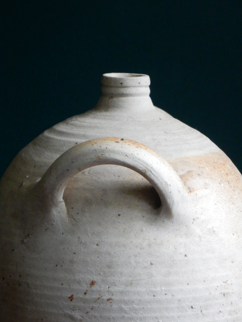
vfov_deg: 8.6
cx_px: 121
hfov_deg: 6.5
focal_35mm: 229
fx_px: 2135
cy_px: 161
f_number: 6.3
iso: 800
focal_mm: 40.9
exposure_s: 1/13
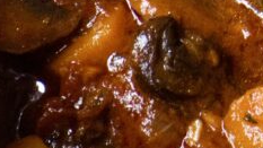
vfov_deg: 1.4
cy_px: -554
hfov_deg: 2.5
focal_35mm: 850
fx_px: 5927
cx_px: 593
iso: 1250
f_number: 9
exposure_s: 1/8
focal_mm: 70
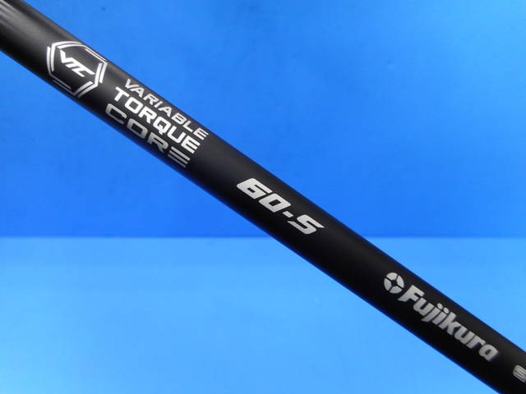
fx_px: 380
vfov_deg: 54.9
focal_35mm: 25
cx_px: 263
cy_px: 197
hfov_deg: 69.4
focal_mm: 4.5
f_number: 3.7
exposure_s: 1/30
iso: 110
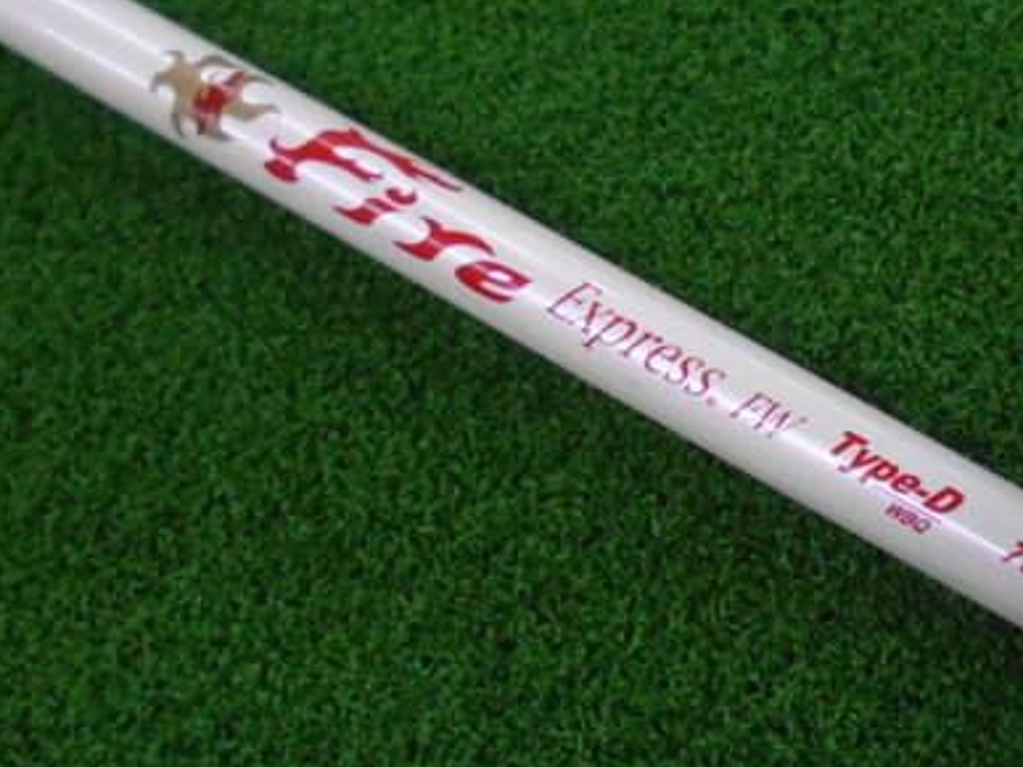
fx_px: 1270
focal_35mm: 43
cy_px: 325
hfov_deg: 42.7
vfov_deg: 33.5
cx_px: 751
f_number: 3.2
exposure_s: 1/200
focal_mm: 4.6
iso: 800
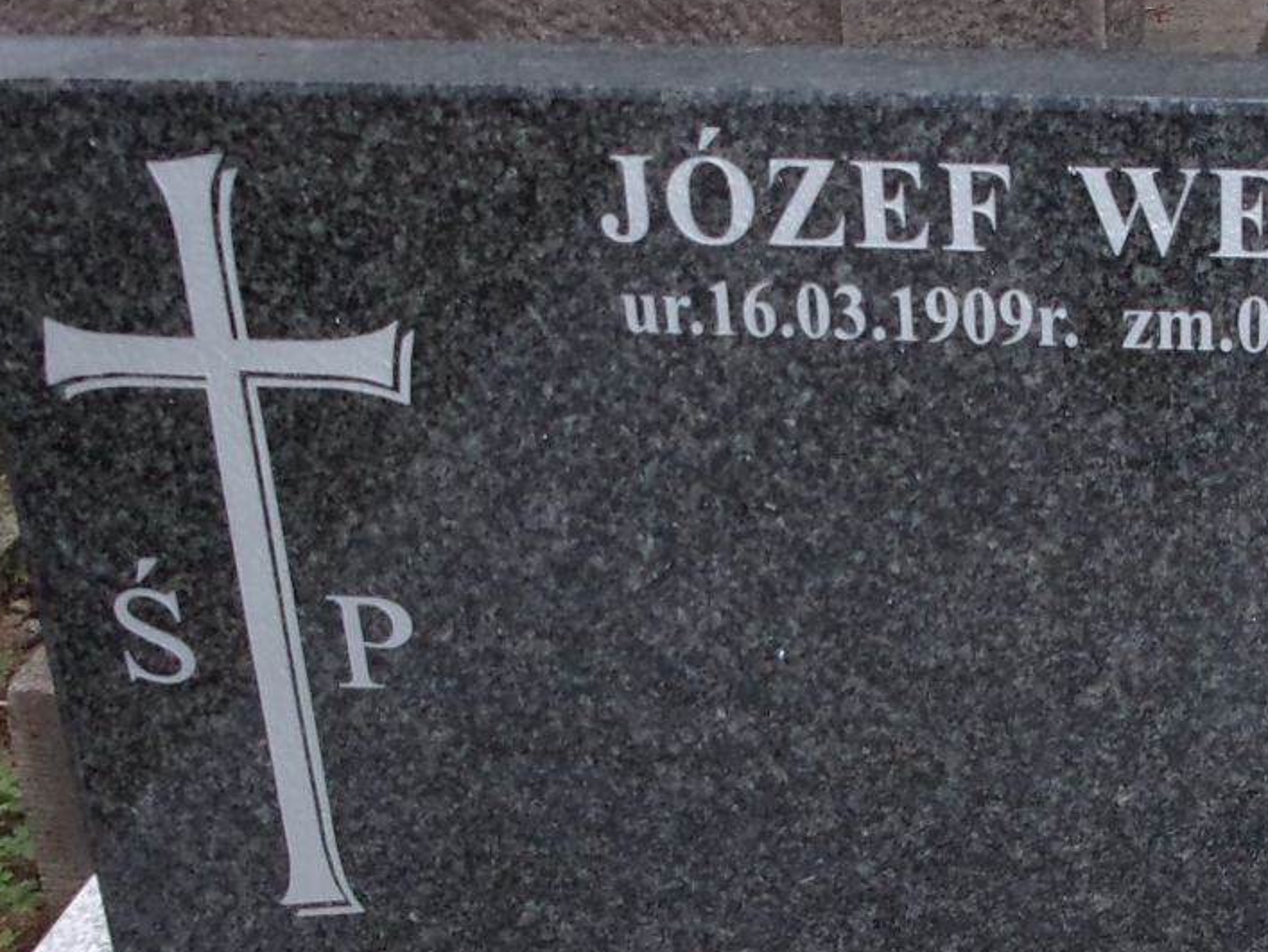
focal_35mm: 76
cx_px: 1090
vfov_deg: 19.4
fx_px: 2785
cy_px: 491
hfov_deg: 25.0
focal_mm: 5.1
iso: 200
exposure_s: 1/34
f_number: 3.9
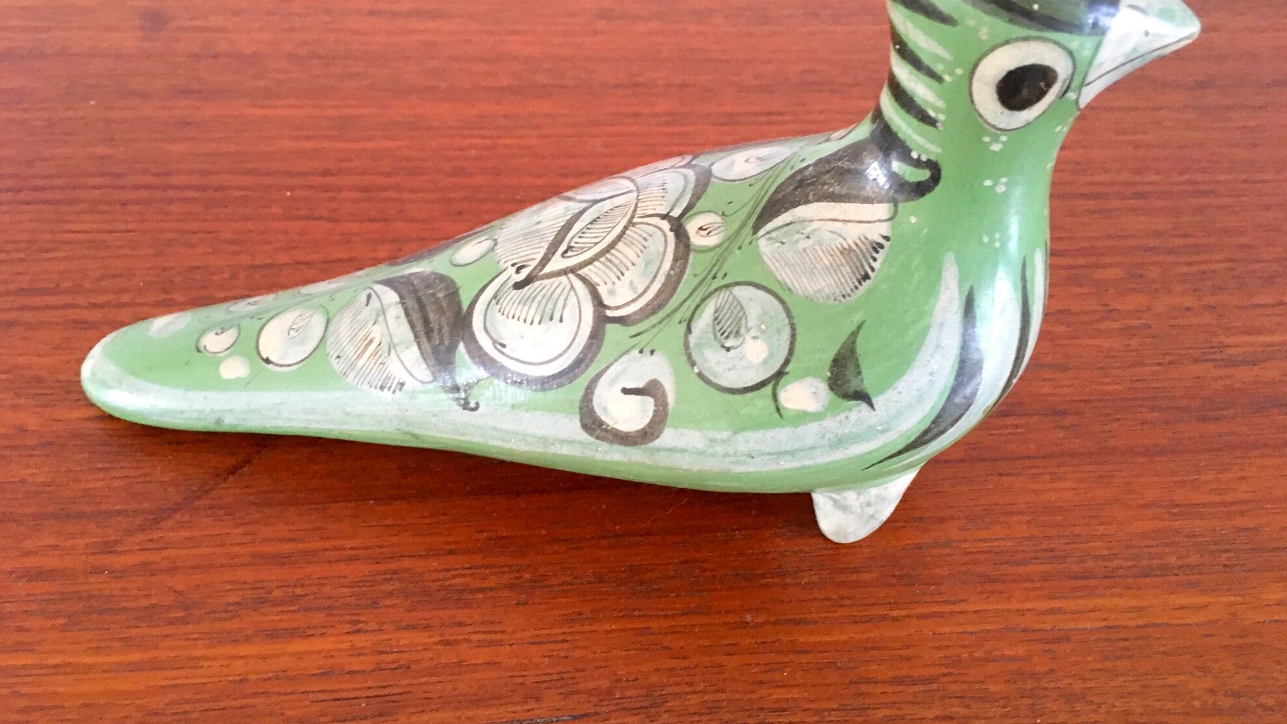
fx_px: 1092
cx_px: 646
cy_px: 314
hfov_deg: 61.0
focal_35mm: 32
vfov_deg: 36.6
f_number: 2.2
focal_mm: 4.15
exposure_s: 1/20
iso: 200
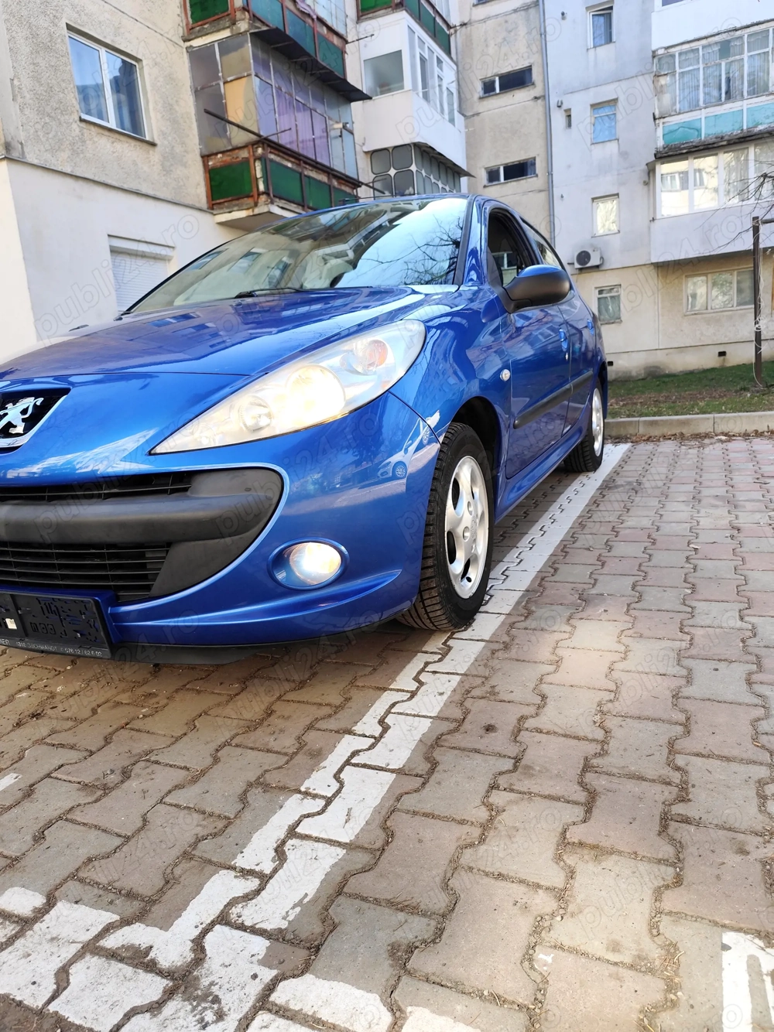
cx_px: 387
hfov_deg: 58.9
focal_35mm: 23
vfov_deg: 73.9
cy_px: 516
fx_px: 686
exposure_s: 1/172
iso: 50
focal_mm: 6.19
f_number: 1.65
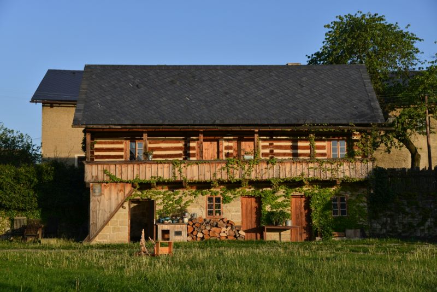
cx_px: 218
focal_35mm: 55
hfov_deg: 36.2
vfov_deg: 24.6
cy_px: 146
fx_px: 668
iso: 200
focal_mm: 55
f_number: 6.3
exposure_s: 1/500
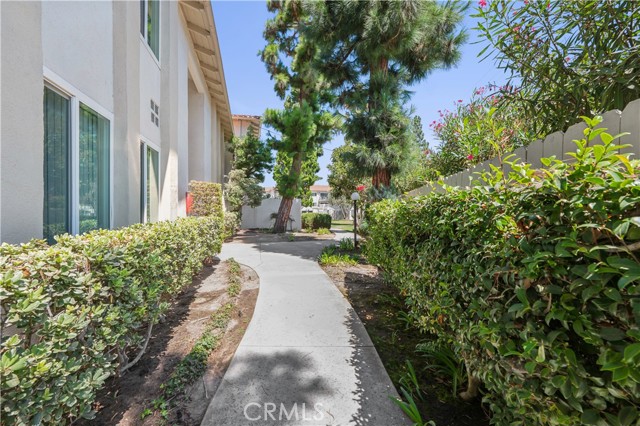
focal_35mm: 14
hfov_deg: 104.3
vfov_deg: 81.1
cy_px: 213
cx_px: 320
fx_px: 249
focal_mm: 14
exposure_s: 1/60
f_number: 10
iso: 100
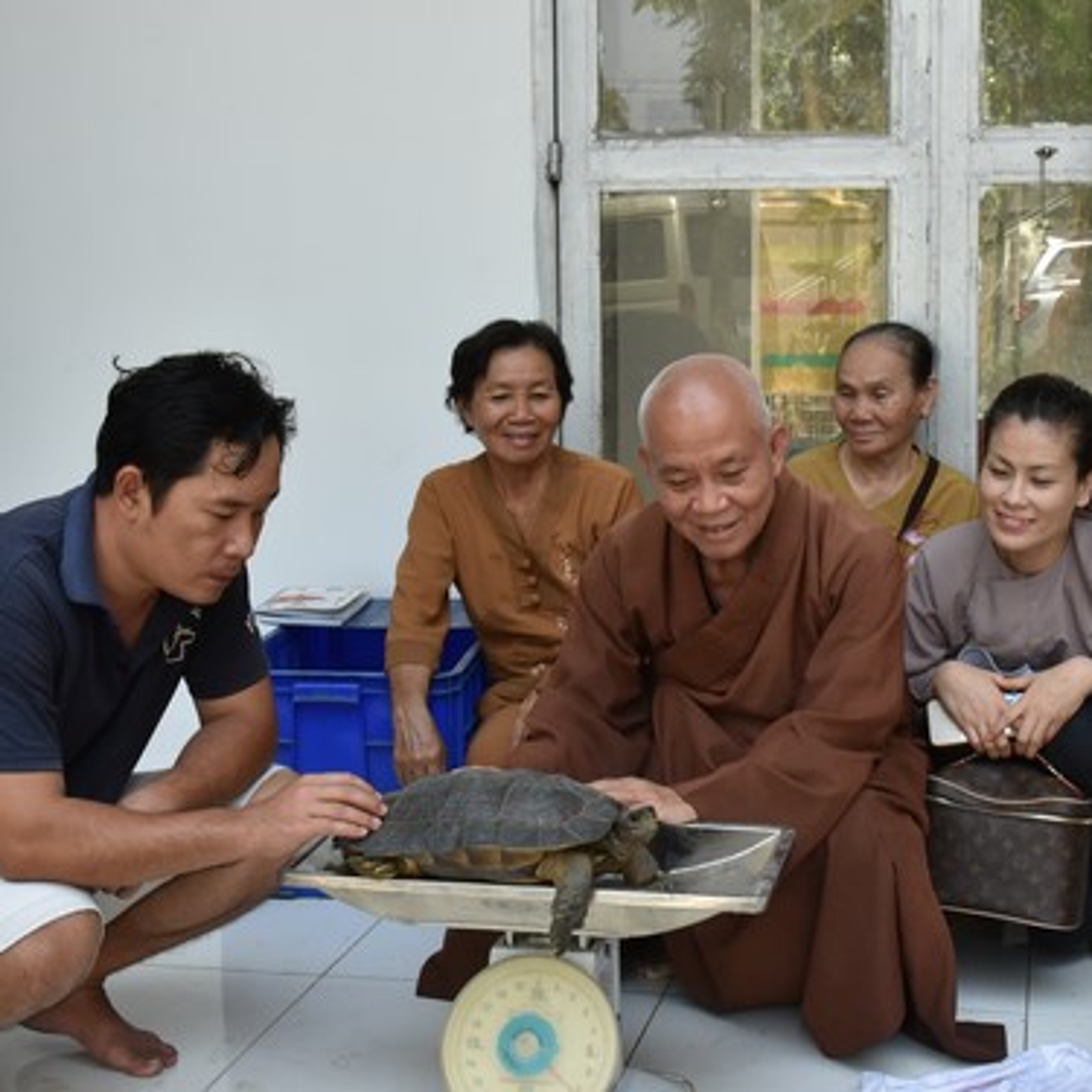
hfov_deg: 30.4
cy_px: 515
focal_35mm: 56
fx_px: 1999
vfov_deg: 30.6
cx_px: 713
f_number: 10
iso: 1600
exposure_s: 1/400
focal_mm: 38
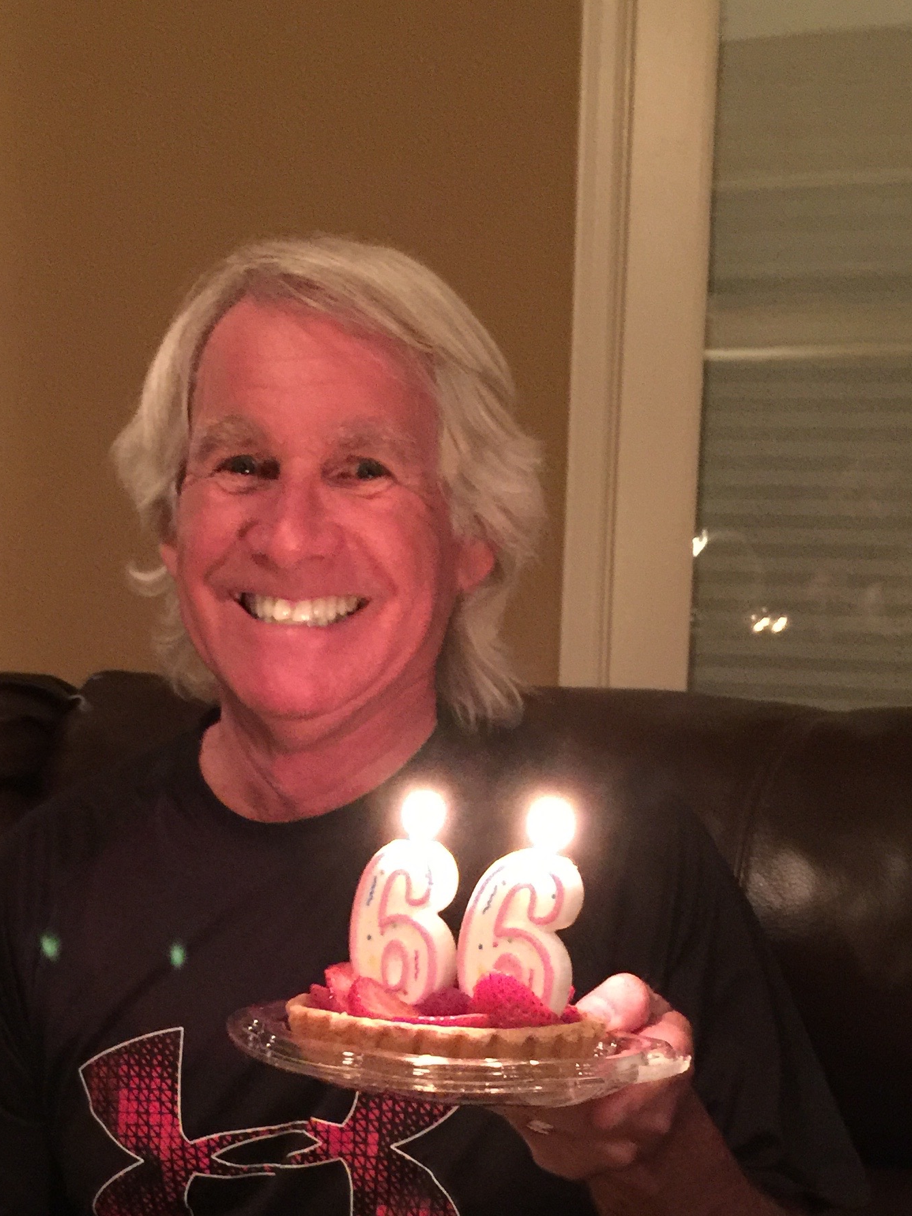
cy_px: 903
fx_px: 1862
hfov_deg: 27.4
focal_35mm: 53
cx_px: 307
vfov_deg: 35.4
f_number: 2.2
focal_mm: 4.15
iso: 200
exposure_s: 1/4
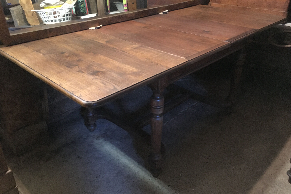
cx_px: 144
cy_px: 89
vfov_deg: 42.3
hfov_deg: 60.3
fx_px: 251
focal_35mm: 31
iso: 400
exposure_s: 1/17
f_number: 2.2
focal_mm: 4.15
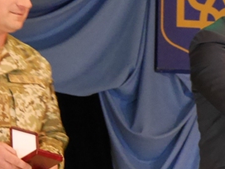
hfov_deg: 6.9
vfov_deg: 5.2
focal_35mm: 285
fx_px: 1852
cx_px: 296
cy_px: 92
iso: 3200
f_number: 4.7
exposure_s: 1/60
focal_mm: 40
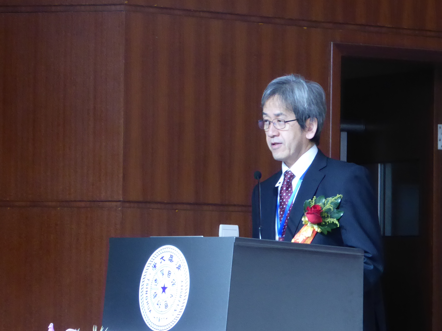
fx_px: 3397
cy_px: 170
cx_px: 248
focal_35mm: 266
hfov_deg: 7.4
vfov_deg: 5.6
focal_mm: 35.8
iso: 800
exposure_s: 1/6
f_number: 5.6
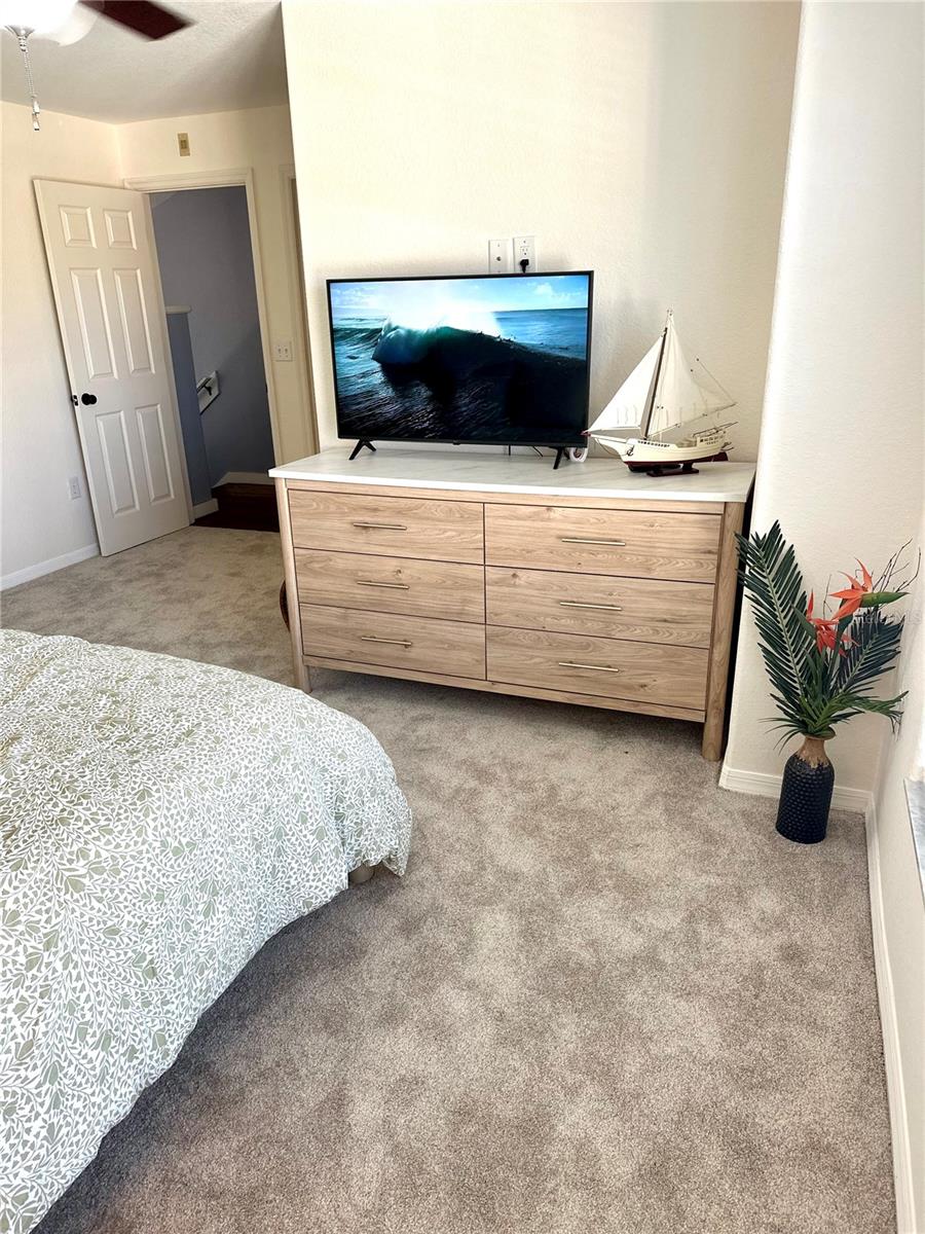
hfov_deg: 56.8
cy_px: 617
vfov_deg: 71.6
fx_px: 855
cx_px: 462
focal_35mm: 24
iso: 125
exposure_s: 1/120
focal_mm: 6.86
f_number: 1.78
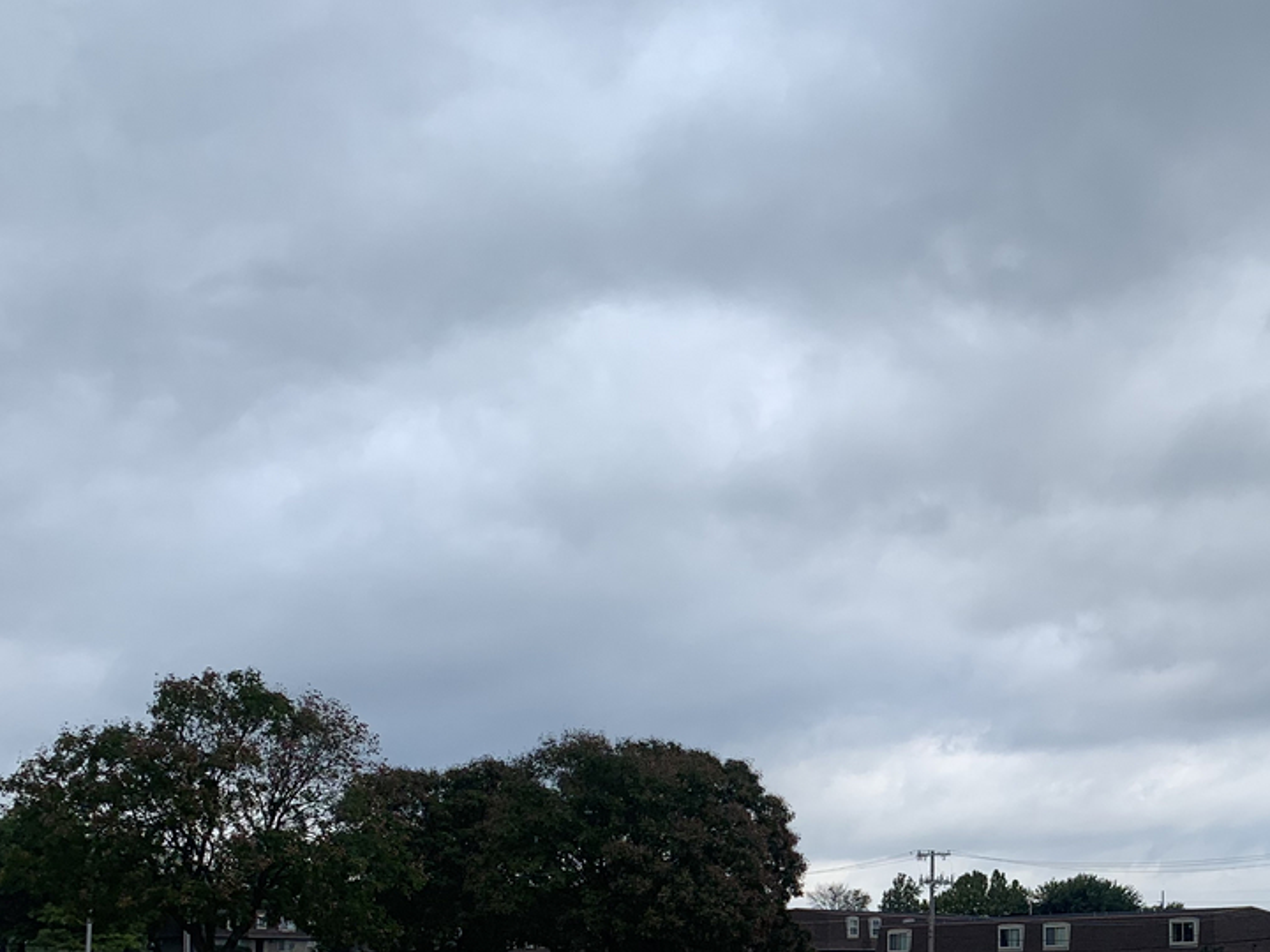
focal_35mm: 52
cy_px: 848
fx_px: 1908
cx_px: 1113
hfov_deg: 35.0
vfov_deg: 27.1
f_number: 1.8
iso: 25
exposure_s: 1/1235
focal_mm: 4.25
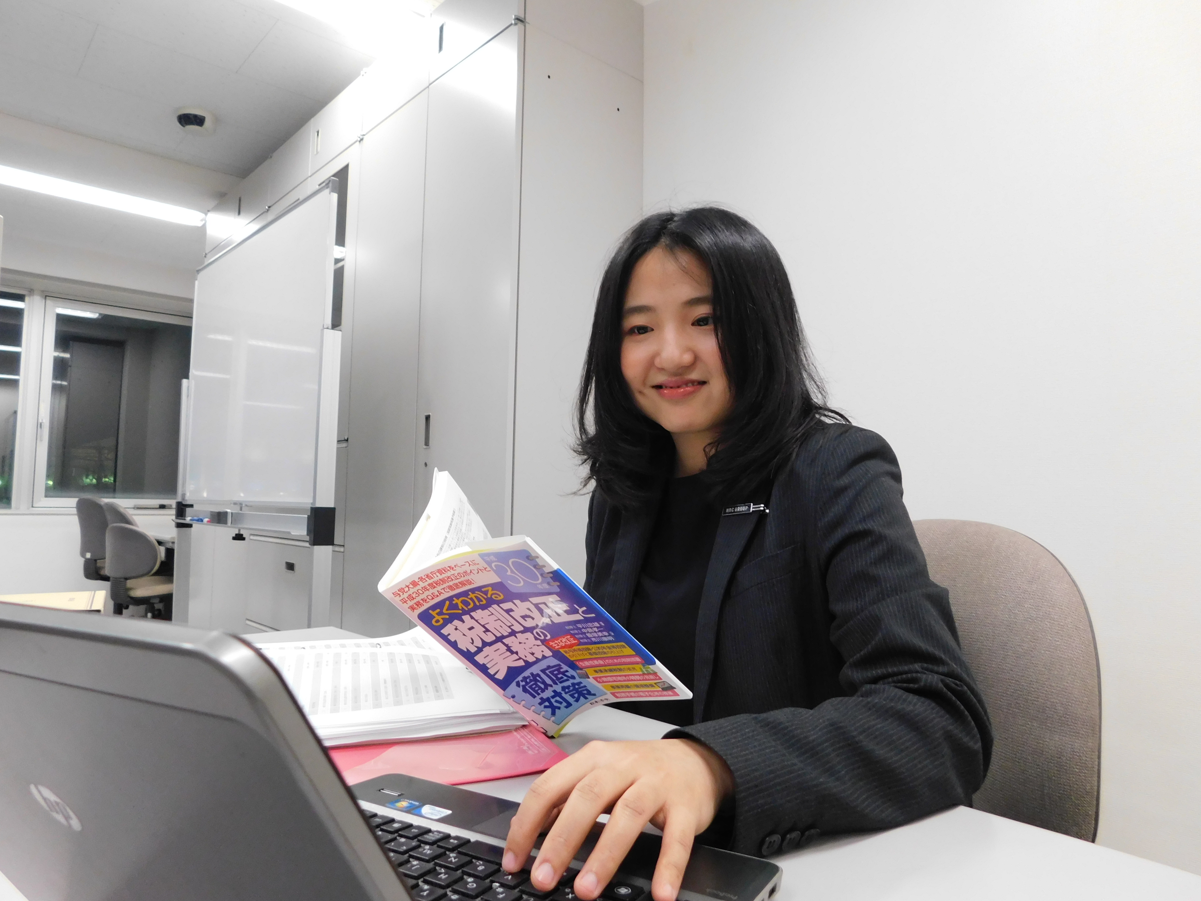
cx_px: 600
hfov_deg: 73.9
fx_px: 798
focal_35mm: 23
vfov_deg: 58.9
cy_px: 450
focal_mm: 4
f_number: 3
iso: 280
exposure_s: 1/30
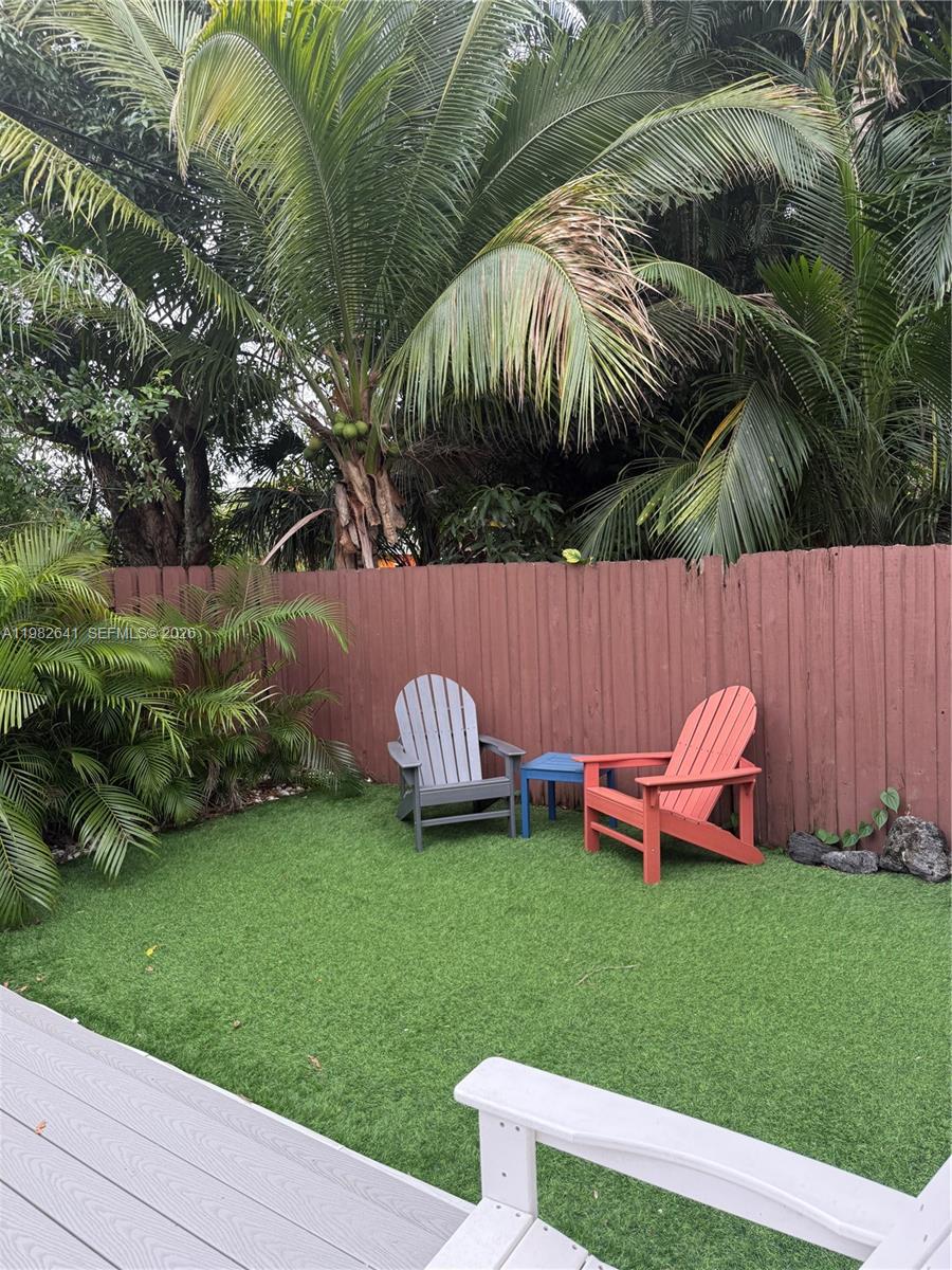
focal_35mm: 24
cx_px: 476
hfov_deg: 56.8
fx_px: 880
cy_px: 635
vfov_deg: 71.6
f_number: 1.78
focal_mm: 6.76
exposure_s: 1/174
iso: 100
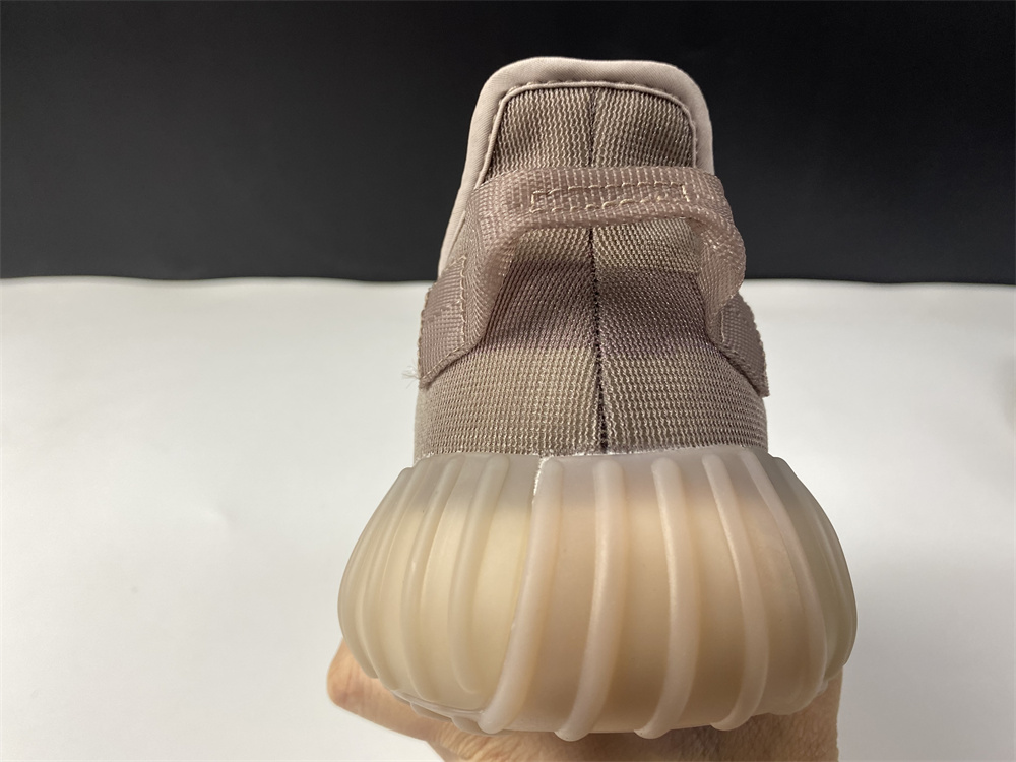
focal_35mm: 26
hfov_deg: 67.3
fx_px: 763
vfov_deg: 53.1
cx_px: 508
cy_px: 381
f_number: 1.8
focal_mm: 4.25
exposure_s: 1/100
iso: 64
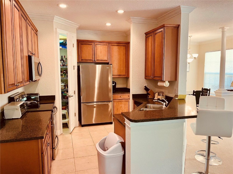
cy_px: 87
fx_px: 175
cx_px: 116
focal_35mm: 26
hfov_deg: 67.3
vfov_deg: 53.1
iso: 160
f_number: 1.6
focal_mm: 5.1
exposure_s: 1/60
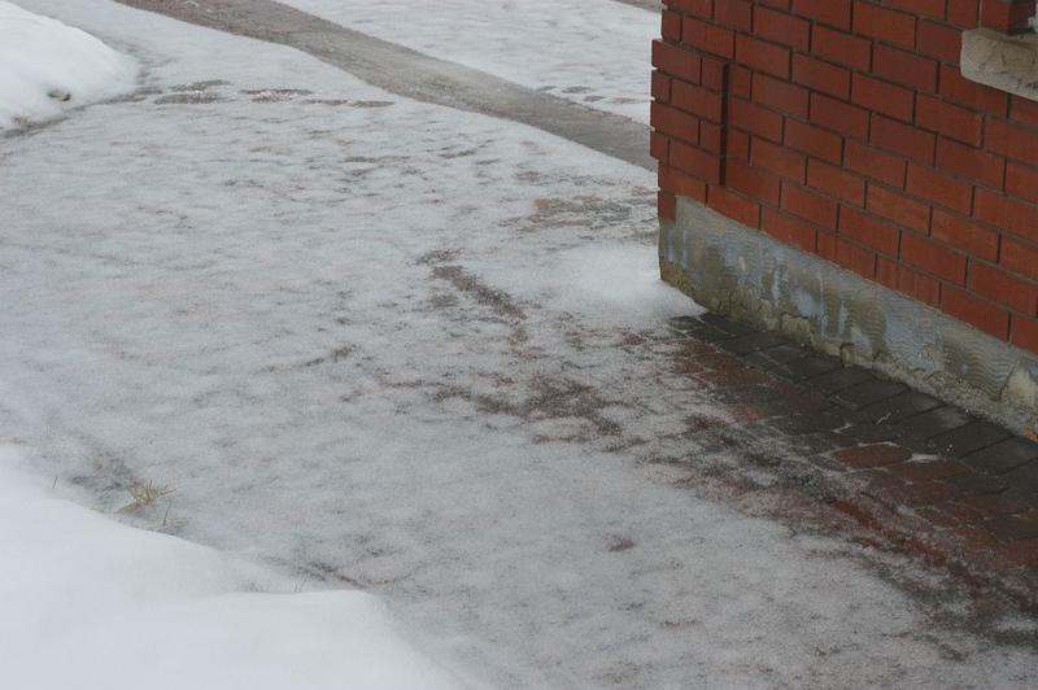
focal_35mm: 82
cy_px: 345
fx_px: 2377
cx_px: 519
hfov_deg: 24.6
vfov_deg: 16.5
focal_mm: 55
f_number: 8
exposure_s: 1/25
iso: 100
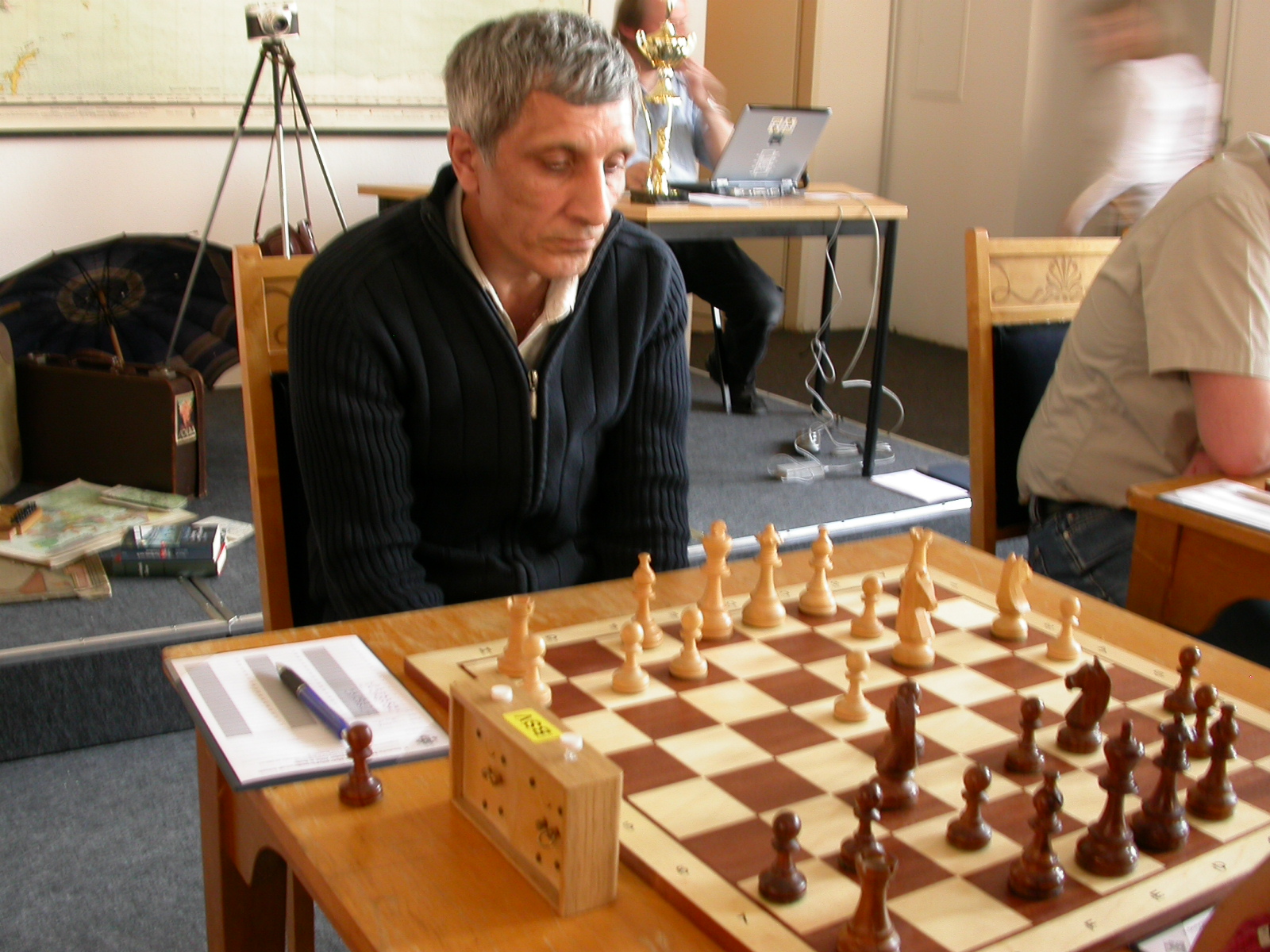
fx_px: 1394
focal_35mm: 38
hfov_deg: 49.0
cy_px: 476
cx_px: 635
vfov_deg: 37.7
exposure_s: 1/5.1
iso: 100
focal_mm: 7.85
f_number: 3.7
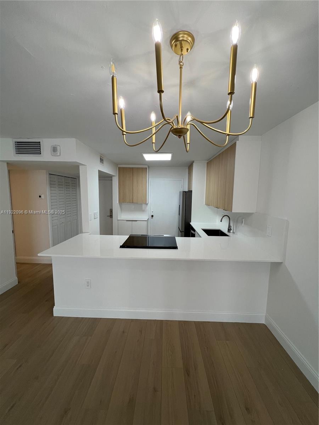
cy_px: 212
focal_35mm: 13
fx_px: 160
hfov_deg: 89.9
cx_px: 160
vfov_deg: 106.2
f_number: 1.8
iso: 80
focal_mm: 1.57
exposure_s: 1/120
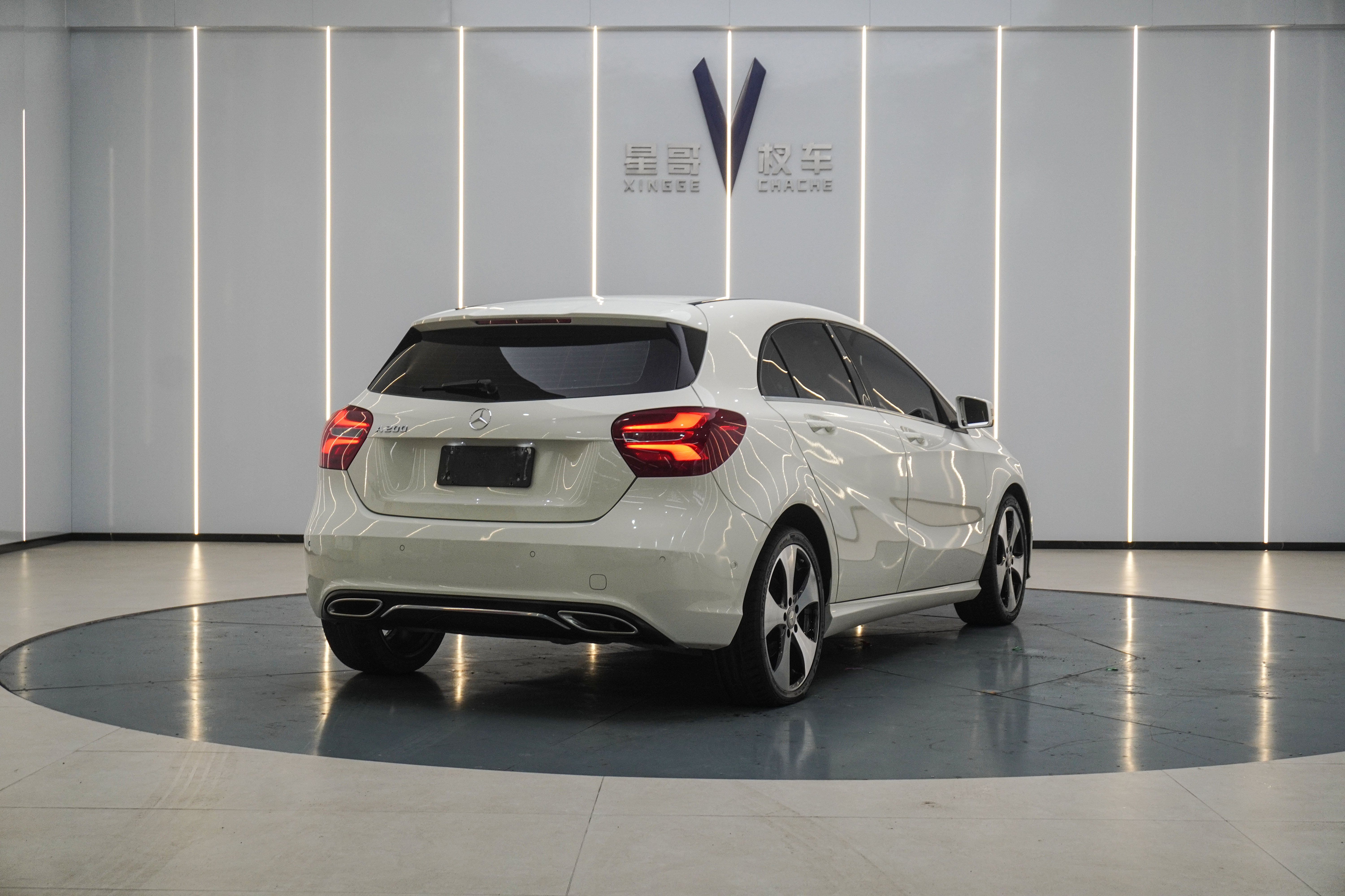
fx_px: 1849
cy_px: 448
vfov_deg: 27.3
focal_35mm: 50
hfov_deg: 40.0
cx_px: 672
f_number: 6.3
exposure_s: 1/80
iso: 500
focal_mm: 33
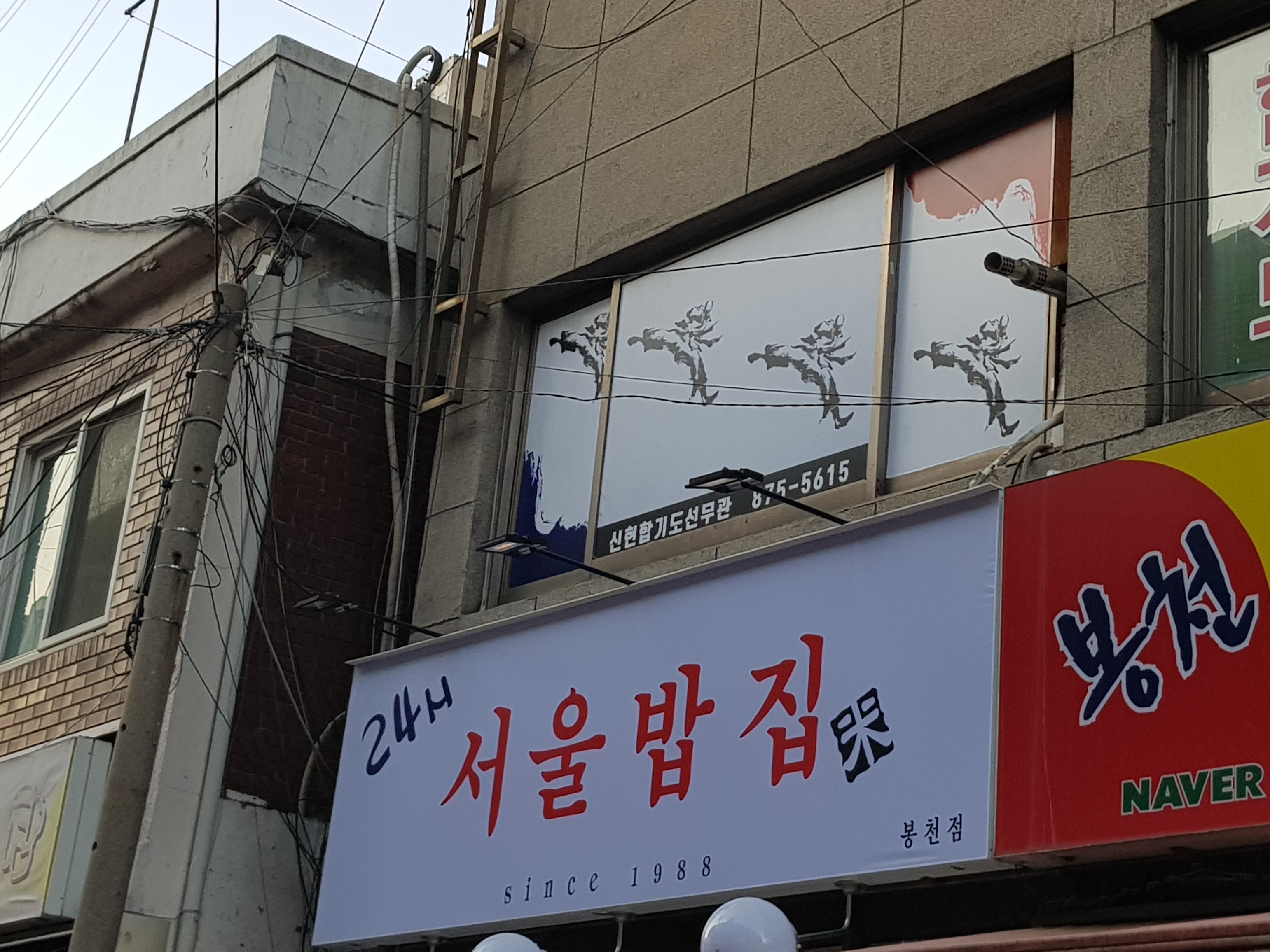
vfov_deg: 41.7
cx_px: 660
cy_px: 424
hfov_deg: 53.9
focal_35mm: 34
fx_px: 1247
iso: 40
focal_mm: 4.2
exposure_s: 1/263
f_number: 1.7
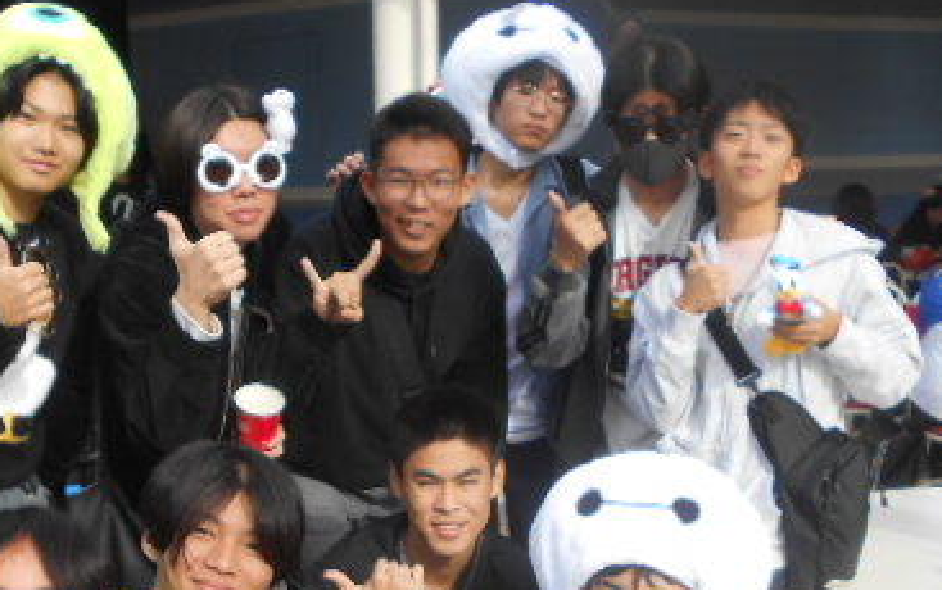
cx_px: 406
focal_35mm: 48
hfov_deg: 41.7
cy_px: 521
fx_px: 1233
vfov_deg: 26.1
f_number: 3.2
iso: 80
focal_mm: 4.6
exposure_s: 1/400
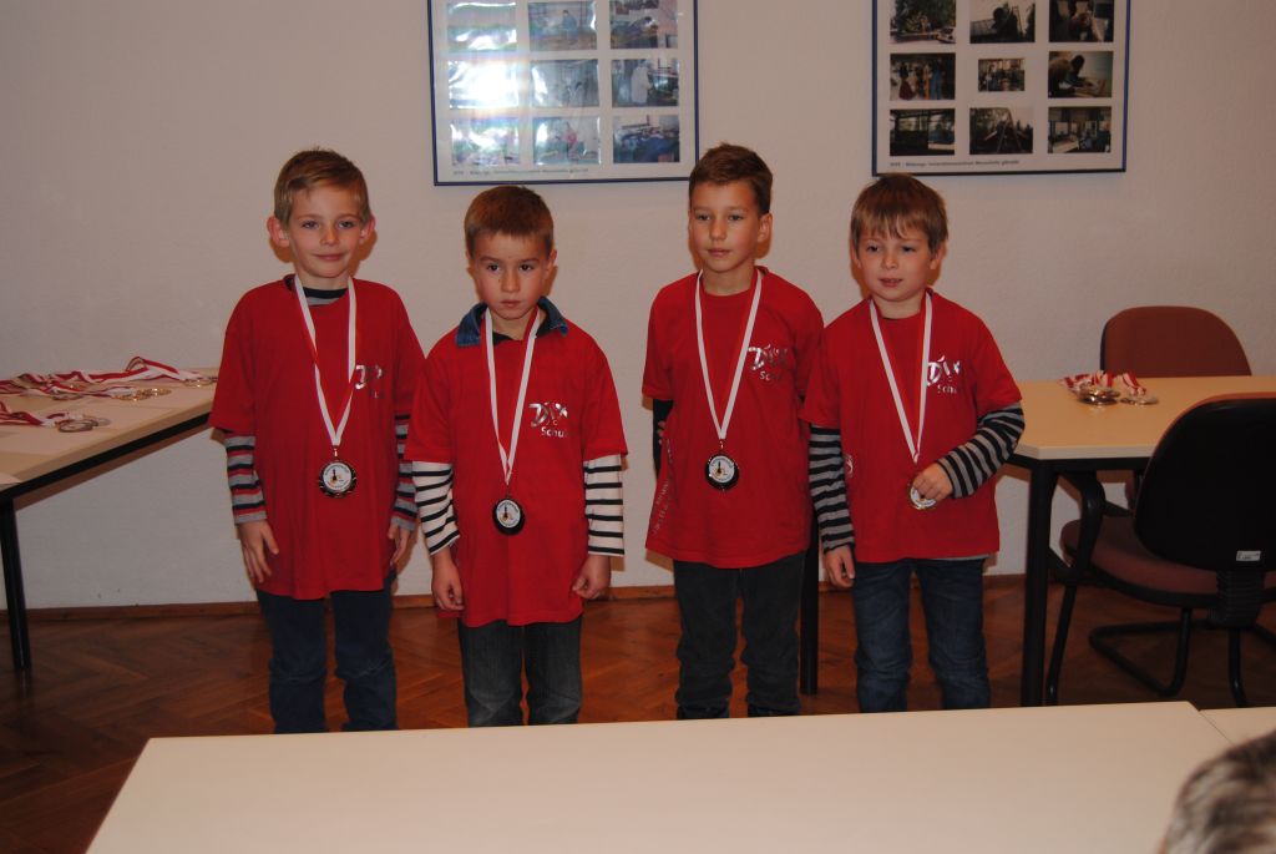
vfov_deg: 28.1
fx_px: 1703
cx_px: 638
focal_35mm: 48
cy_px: 427
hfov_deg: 41.1
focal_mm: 32
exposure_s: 1/60
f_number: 4.5
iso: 200
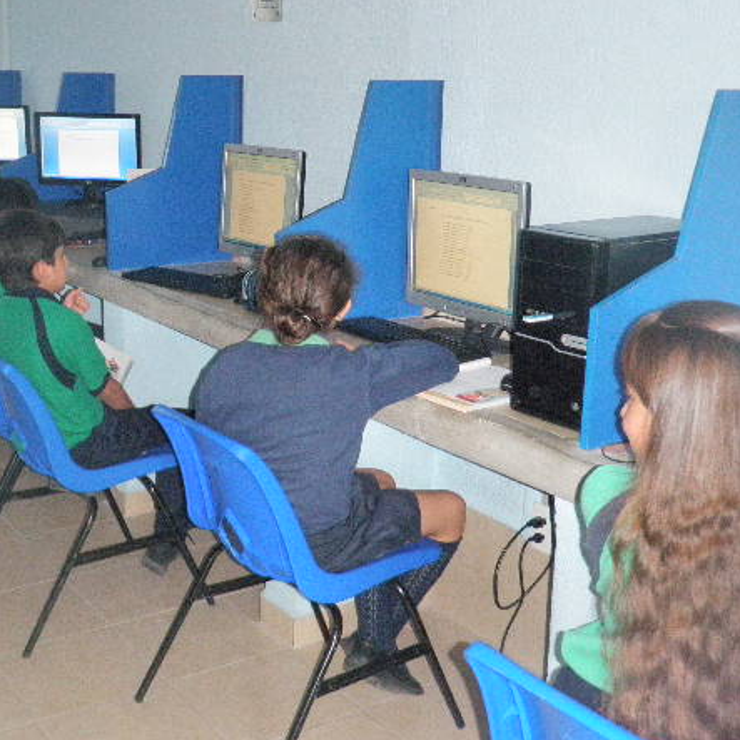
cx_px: 239
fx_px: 1113
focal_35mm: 46
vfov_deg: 36.8
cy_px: 342
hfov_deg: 36.4
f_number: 4.1
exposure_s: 1/40
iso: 500
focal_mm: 6.53
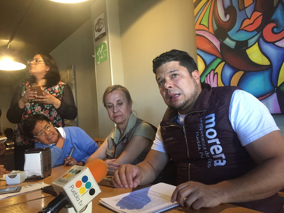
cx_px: 142
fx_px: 238
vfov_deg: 48.2
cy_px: 106
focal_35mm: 29
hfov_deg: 61.7
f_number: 2.2
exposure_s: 1/30
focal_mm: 4.15
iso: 250
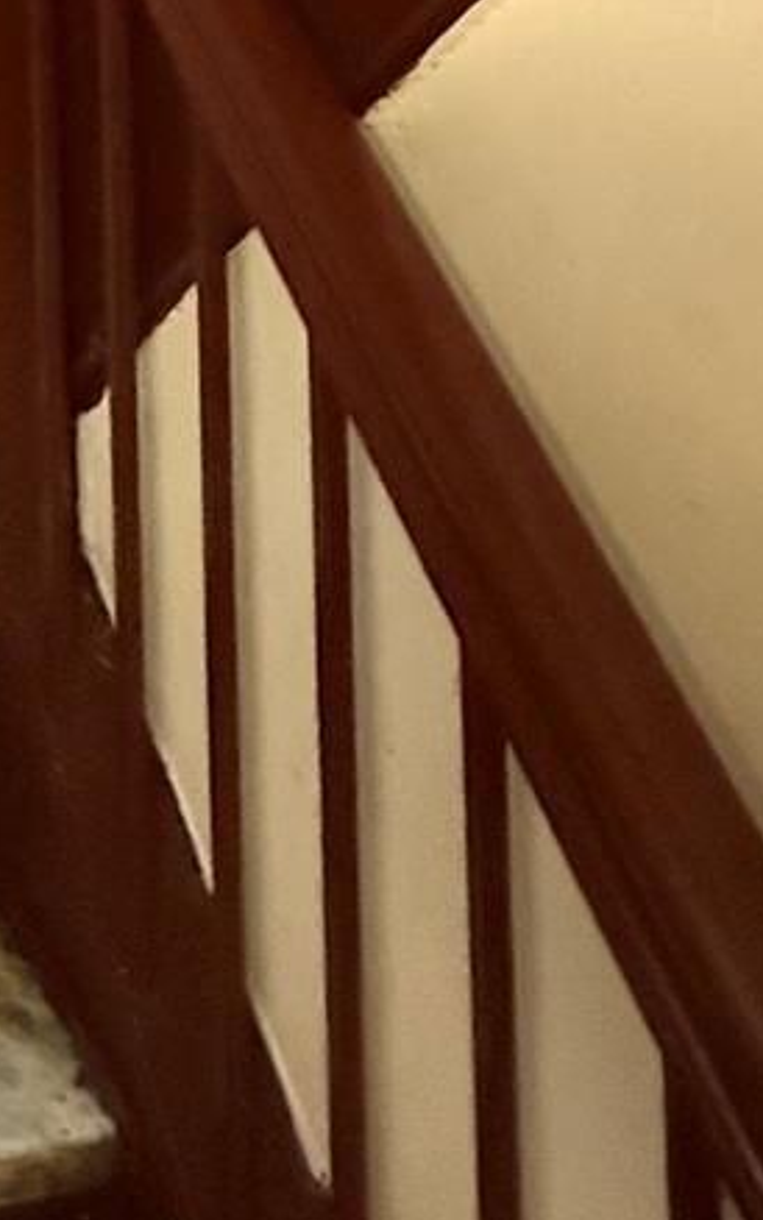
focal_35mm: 52
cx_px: -334
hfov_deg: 21.5
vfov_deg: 30.6
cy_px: -365
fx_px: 1729
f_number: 2.2
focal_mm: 2.22
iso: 1250
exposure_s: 1/60
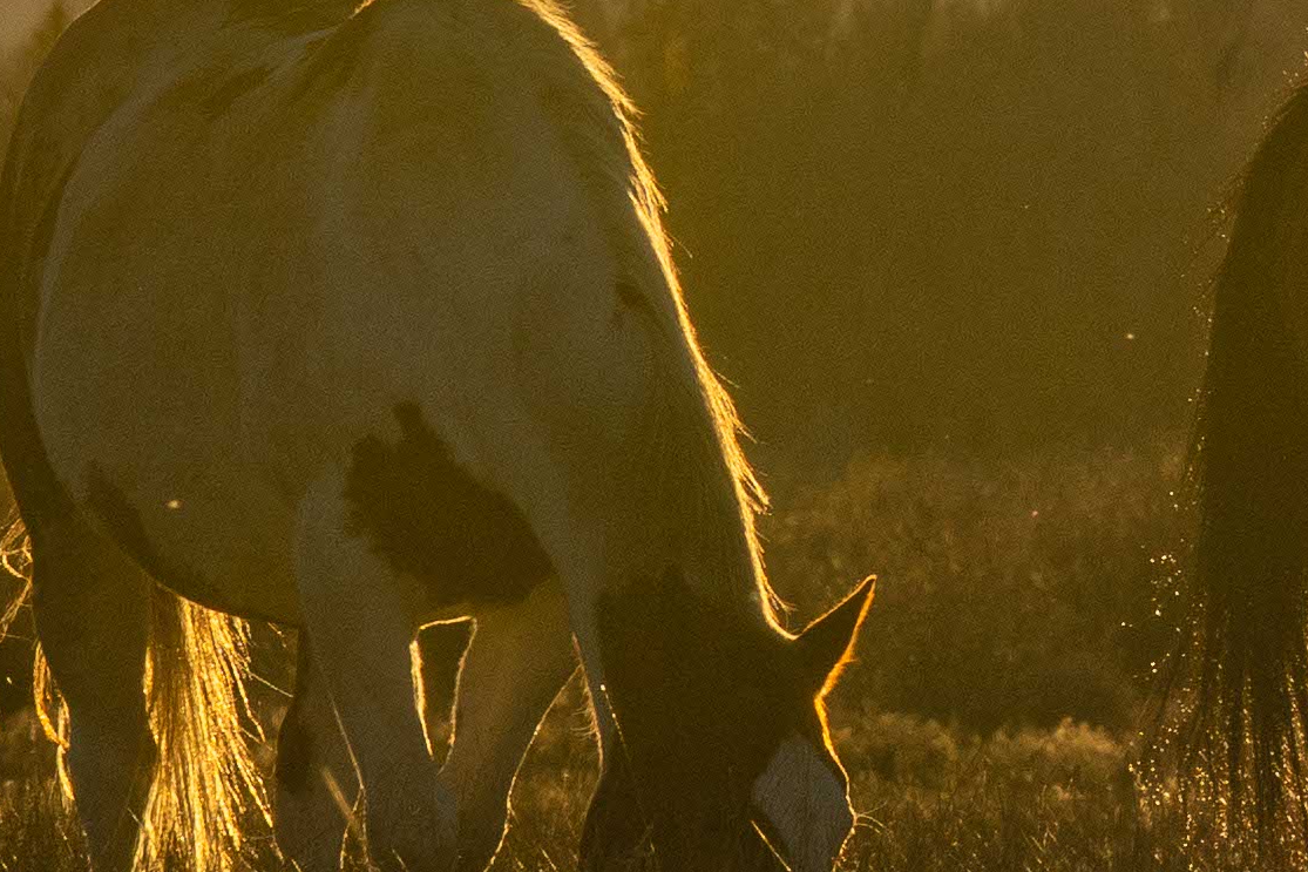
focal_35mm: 1076
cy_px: -852
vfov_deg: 1.3
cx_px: 1986
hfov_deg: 1.9
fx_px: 39086
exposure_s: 1/400
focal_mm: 200
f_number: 16
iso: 320
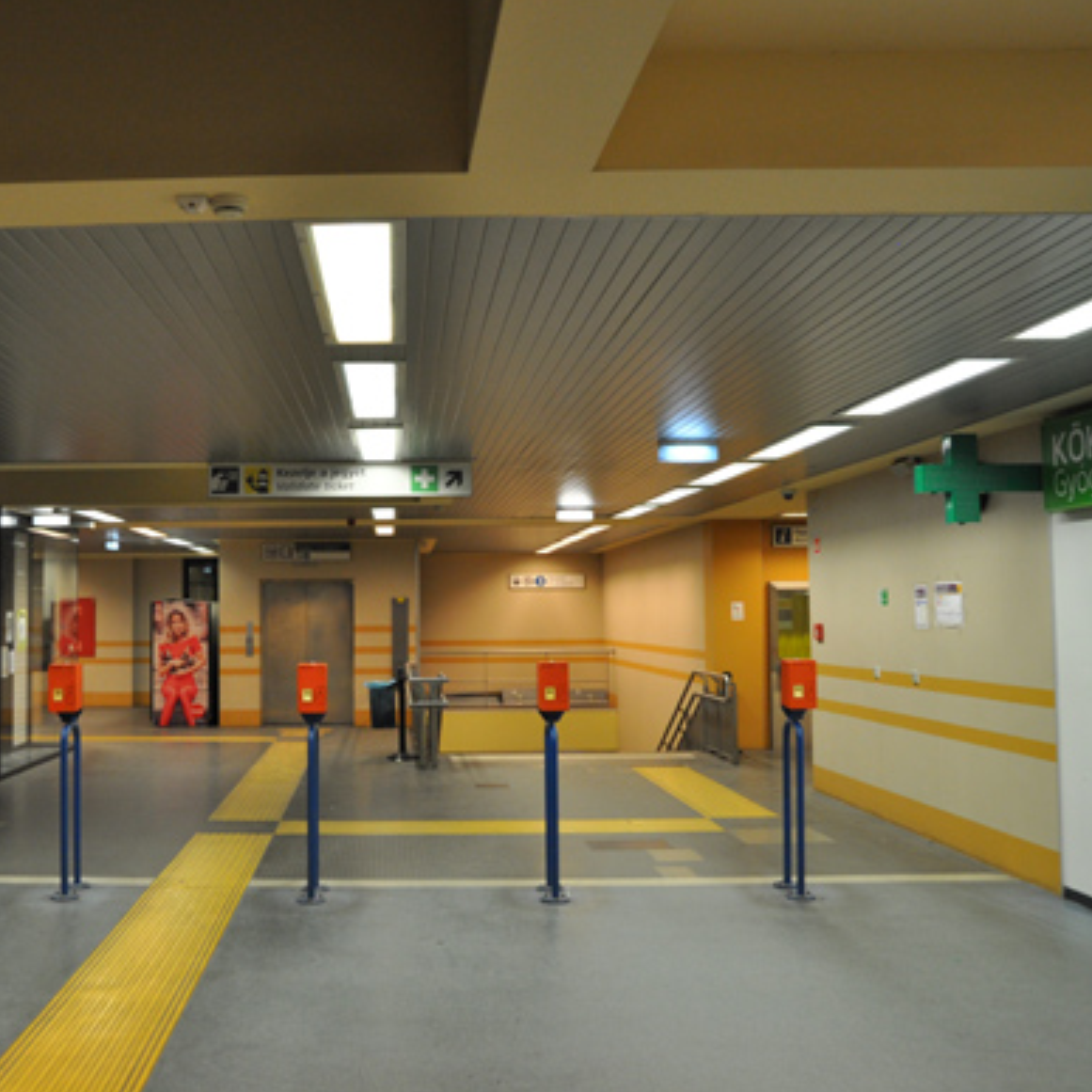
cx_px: 344
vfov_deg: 48.9
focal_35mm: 34
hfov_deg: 47.9
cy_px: 539
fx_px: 1201
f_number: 4
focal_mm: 17
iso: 720
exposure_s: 1/60
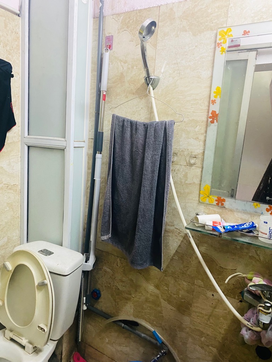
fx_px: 272
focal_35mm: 26
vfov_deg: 67.3
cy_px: 181
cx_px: 136
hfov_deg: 53.1
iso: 320
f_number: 1.8
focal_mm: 4.25
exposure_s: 1/50
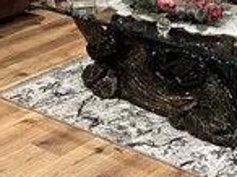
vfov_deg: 11.5
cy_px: -195
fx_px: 779
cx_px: 76
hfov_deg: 17.2
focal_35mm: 114
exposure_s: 1/60
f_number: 1.5
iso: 250
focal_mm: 5.7
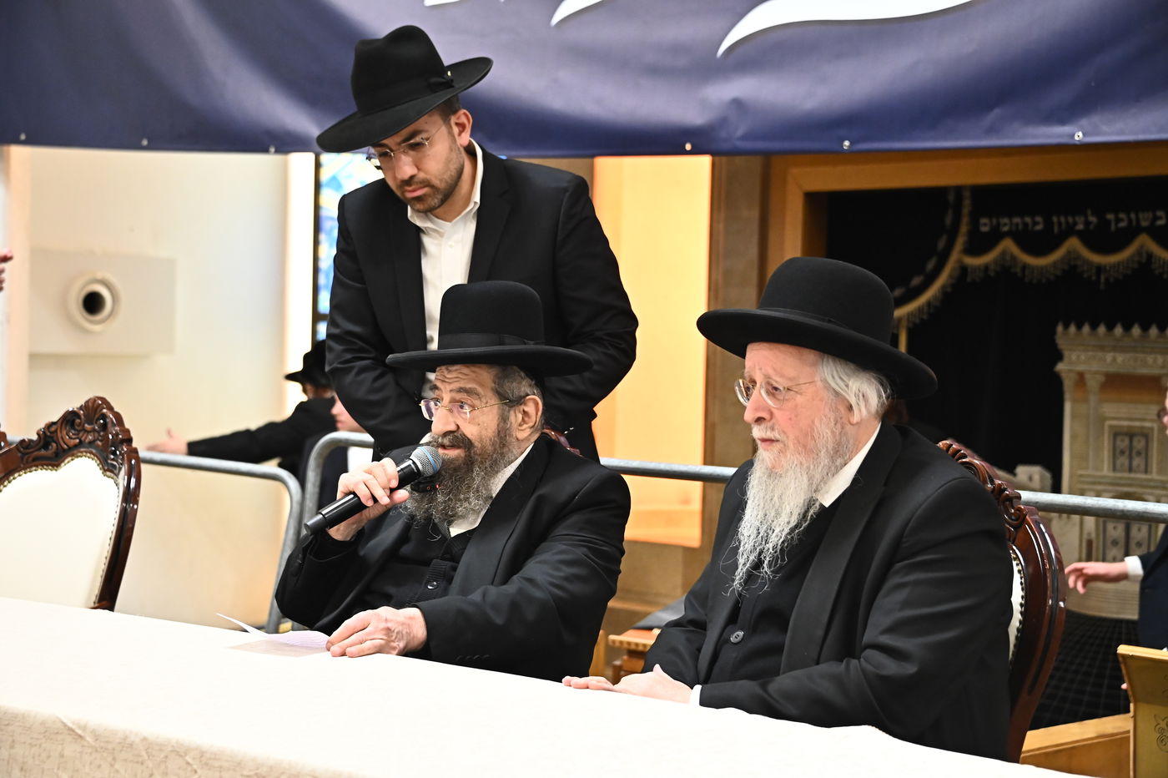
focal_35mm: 65
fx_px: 2108
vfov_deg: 20.9
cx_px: 584
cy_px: 389
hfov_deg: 31.0
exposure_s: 1/125
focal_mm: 65
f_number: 5
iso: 4000
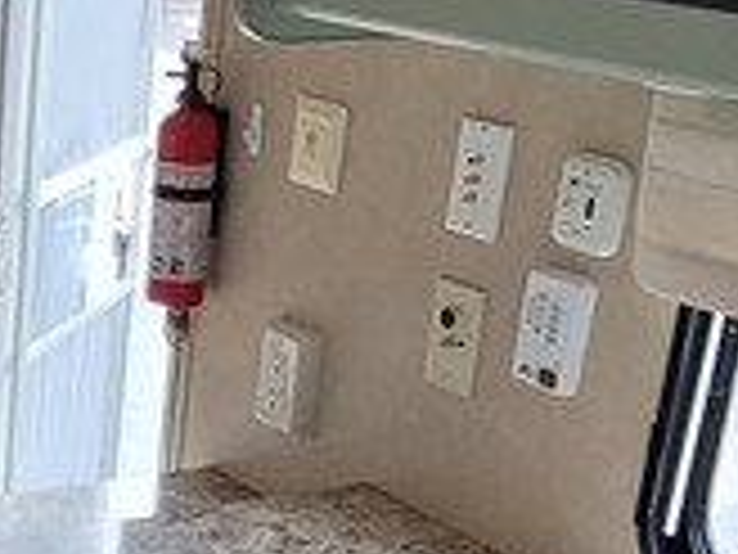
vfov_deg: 17.8
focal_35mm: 81
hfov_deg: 22.7
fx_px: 1727
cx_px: -81
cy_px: 536
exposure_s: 1/60
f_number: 2.2
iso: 160
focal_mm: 1.74
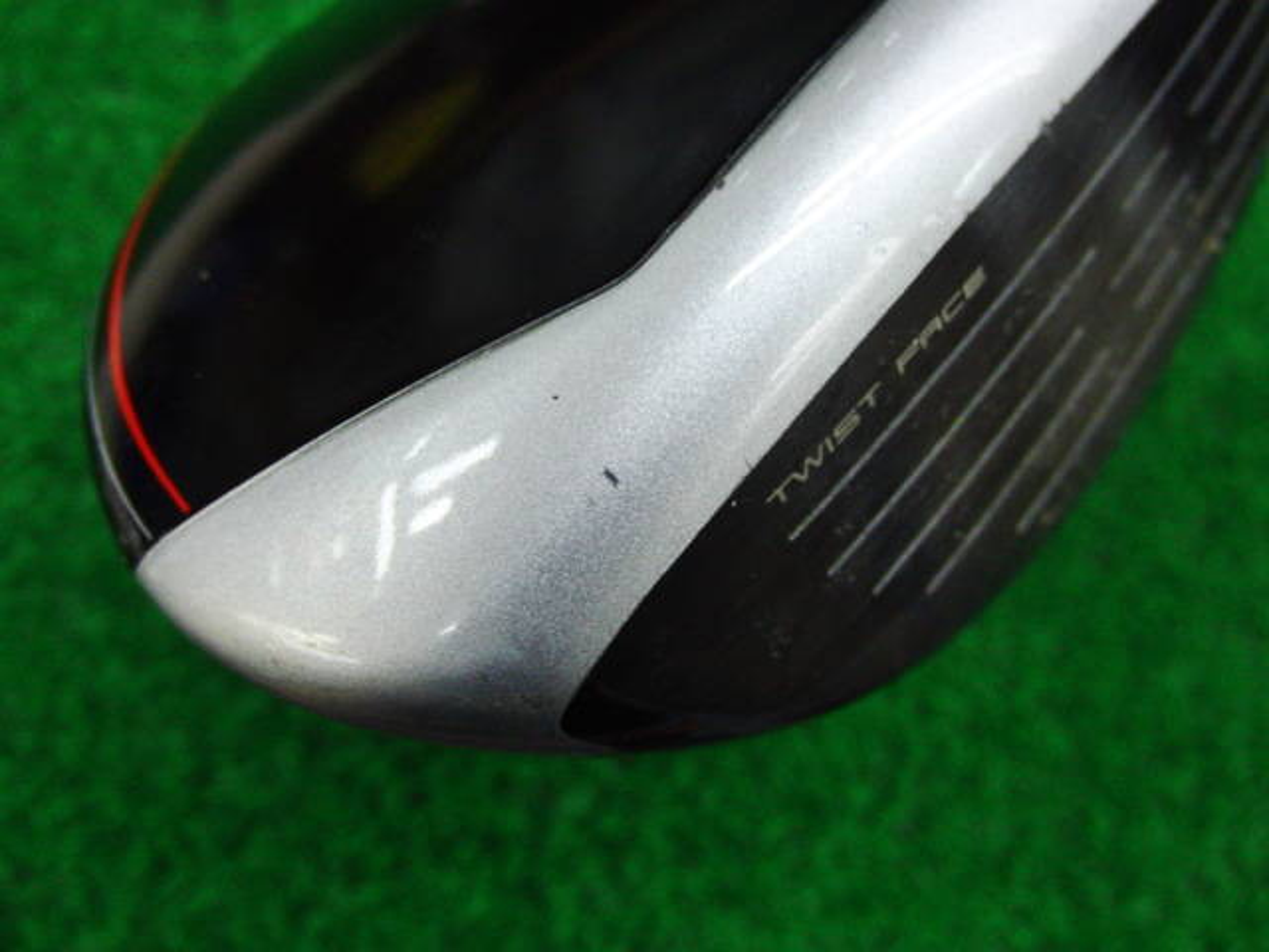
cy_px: 476
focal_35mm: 37
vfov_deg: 38.7
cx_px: 634
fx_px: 1356
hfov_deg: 50.1
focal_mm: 6.42
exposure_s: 1/60
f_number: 3.6
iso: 400
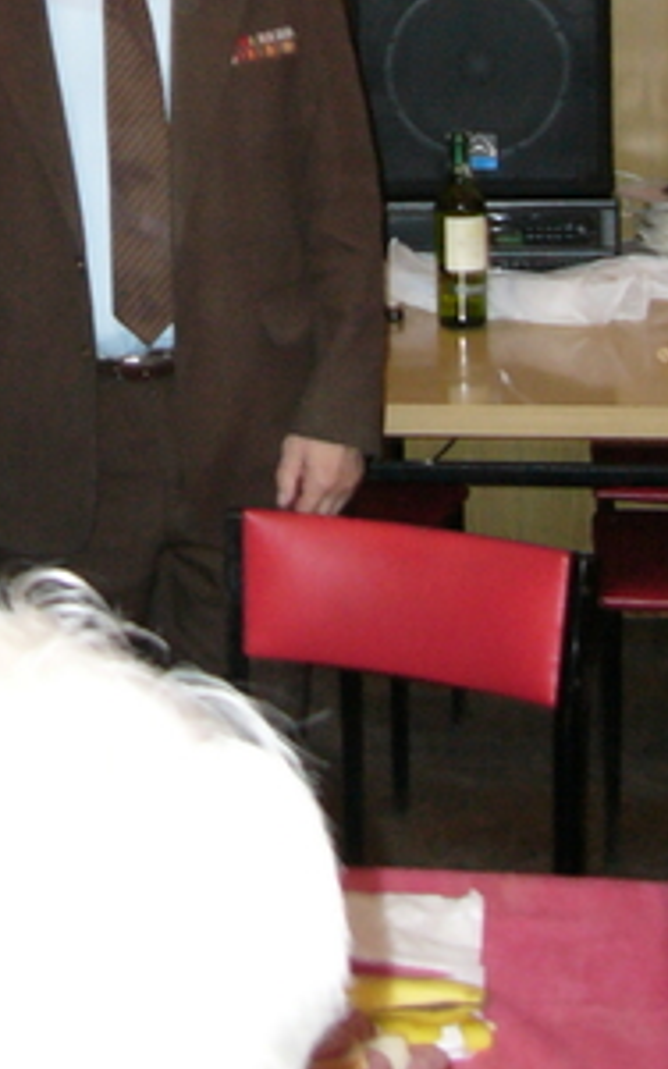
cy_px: 50
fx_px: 2302
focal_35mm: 79
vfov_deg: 25.1
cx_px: -7
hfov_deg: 16.2
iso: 200
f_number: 2.8
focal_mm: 5.8
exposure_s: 1/60
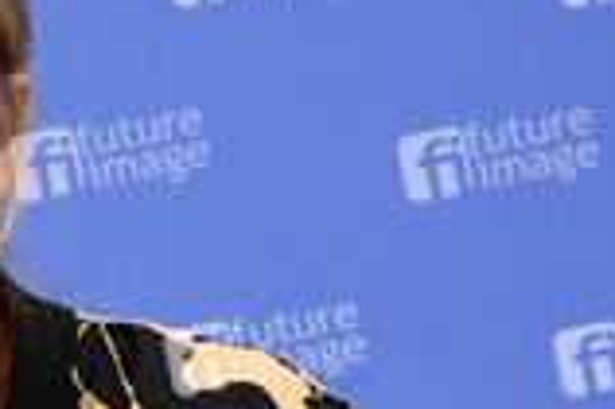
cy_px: 253
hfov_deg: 6.8
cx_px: -228
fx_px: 5120
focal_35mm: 300
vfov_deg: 4.6
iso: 4000
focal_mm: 105
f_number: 5.6
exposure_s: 1/500
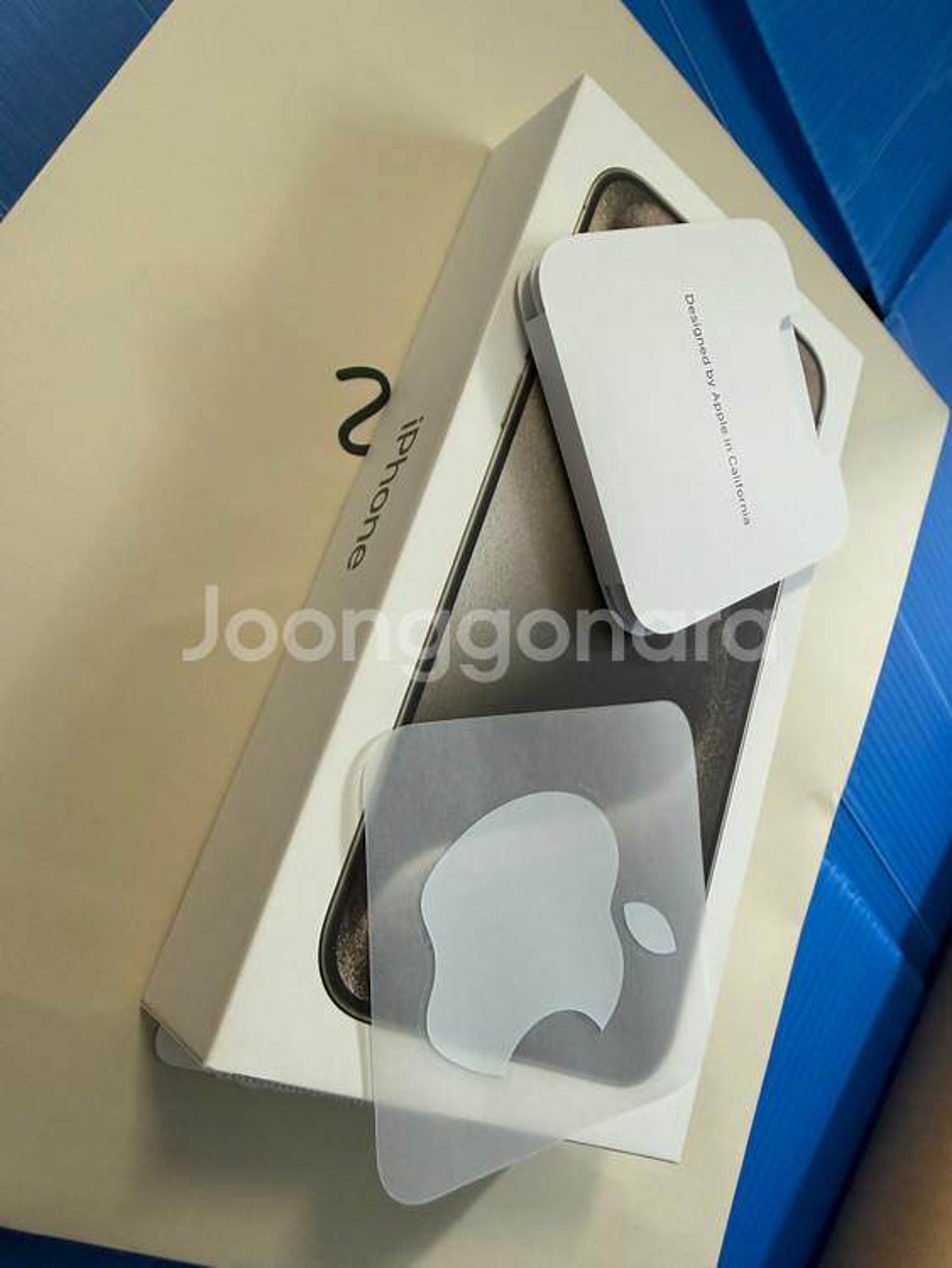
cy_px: 634
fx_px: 880
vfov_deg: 71.6
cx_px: 476
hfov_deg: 56.8
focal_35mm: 24
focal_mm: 2.22
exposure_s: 1/120
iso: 320
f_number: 2.2
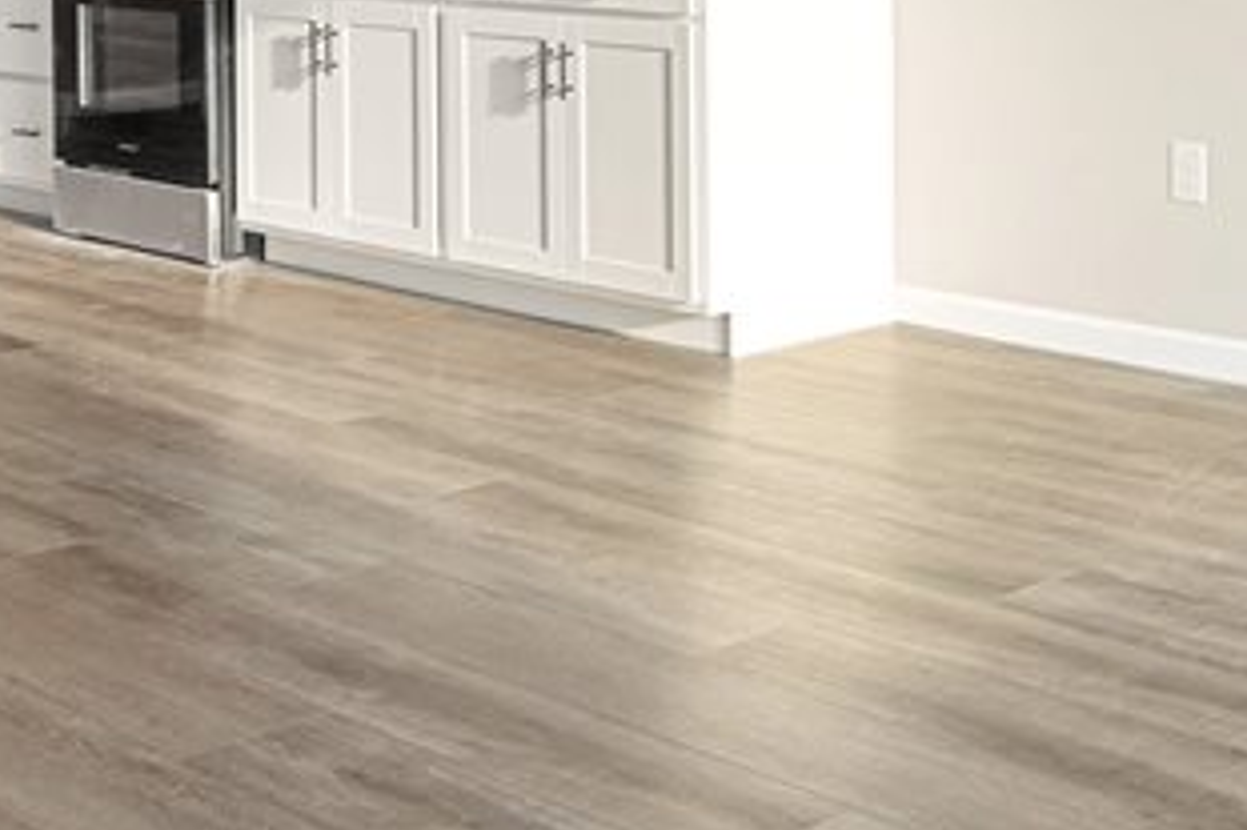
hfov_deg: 28.9
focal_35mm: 70
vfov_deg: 18.4
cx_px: 589
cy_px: -178
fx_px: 2423
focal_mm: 17
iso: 800
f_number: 9
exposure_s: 1/15
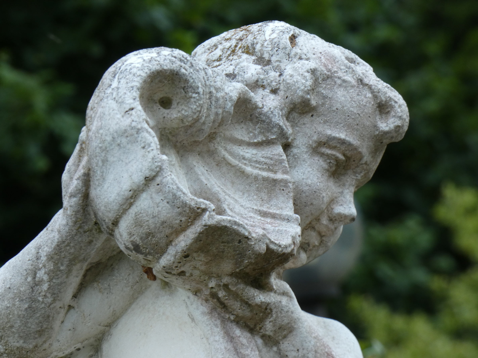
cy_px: 179
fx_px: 5303
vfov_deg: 3.9
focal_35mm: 384
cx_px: 239
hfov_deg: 5.2
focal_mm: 68.8
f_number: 5.6
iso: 160
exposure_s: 1/80
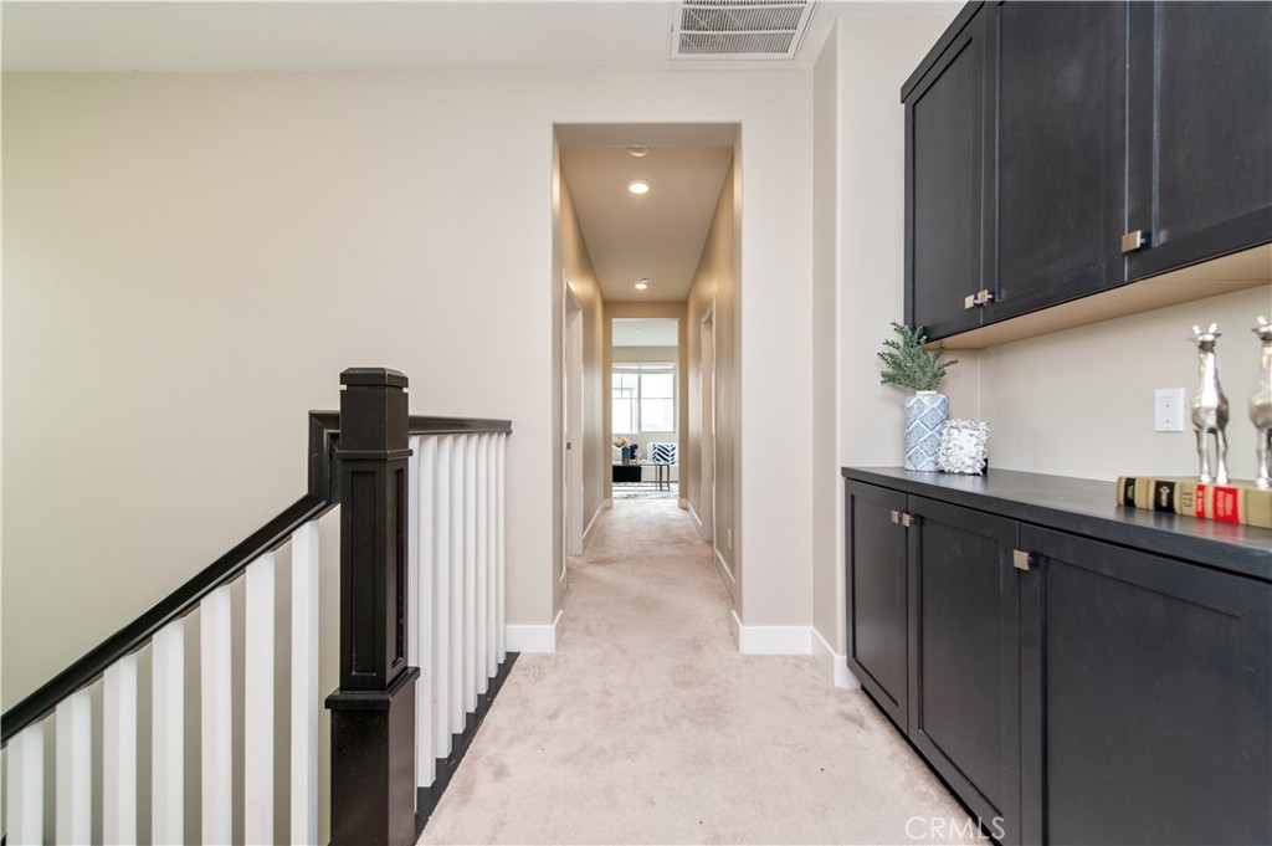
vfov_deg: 81.1
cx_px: 636
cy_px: 423
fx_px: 494
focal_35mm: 14
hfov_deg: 104.3
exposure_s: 1/80
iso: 200
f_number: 4.5
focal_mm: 14
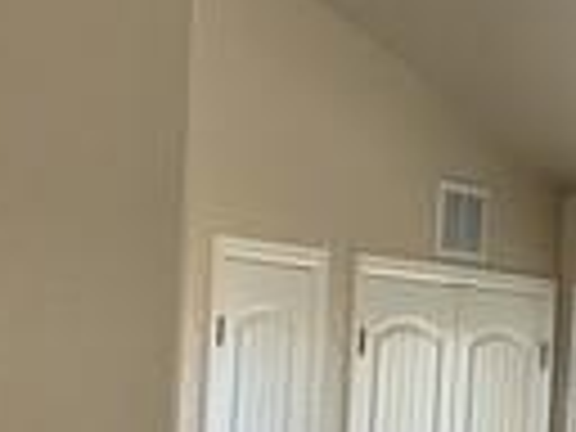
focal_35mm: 145
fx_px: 2413
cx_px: -675
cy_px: 670
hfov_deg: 11.8
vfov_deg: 9.9
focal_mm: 3
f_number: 1.8
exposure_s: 1/60
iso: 50
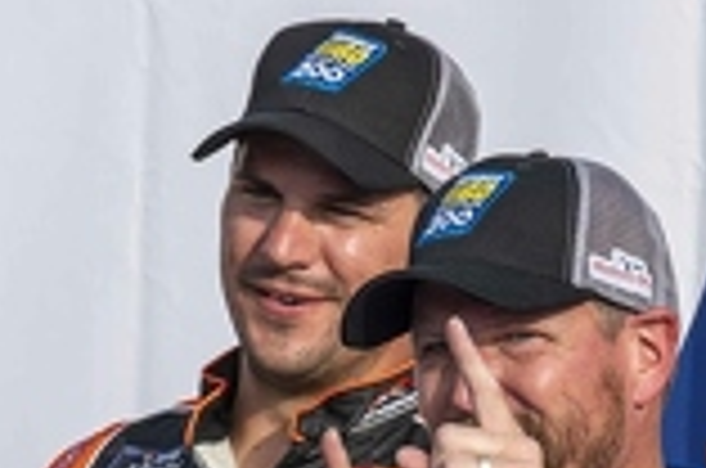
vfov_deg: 1.4
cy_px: 637
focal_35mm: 1012
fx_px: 19806
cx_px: -292
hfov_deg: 2.0
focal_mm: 200
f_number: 7.1
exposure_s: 1/320
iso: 100
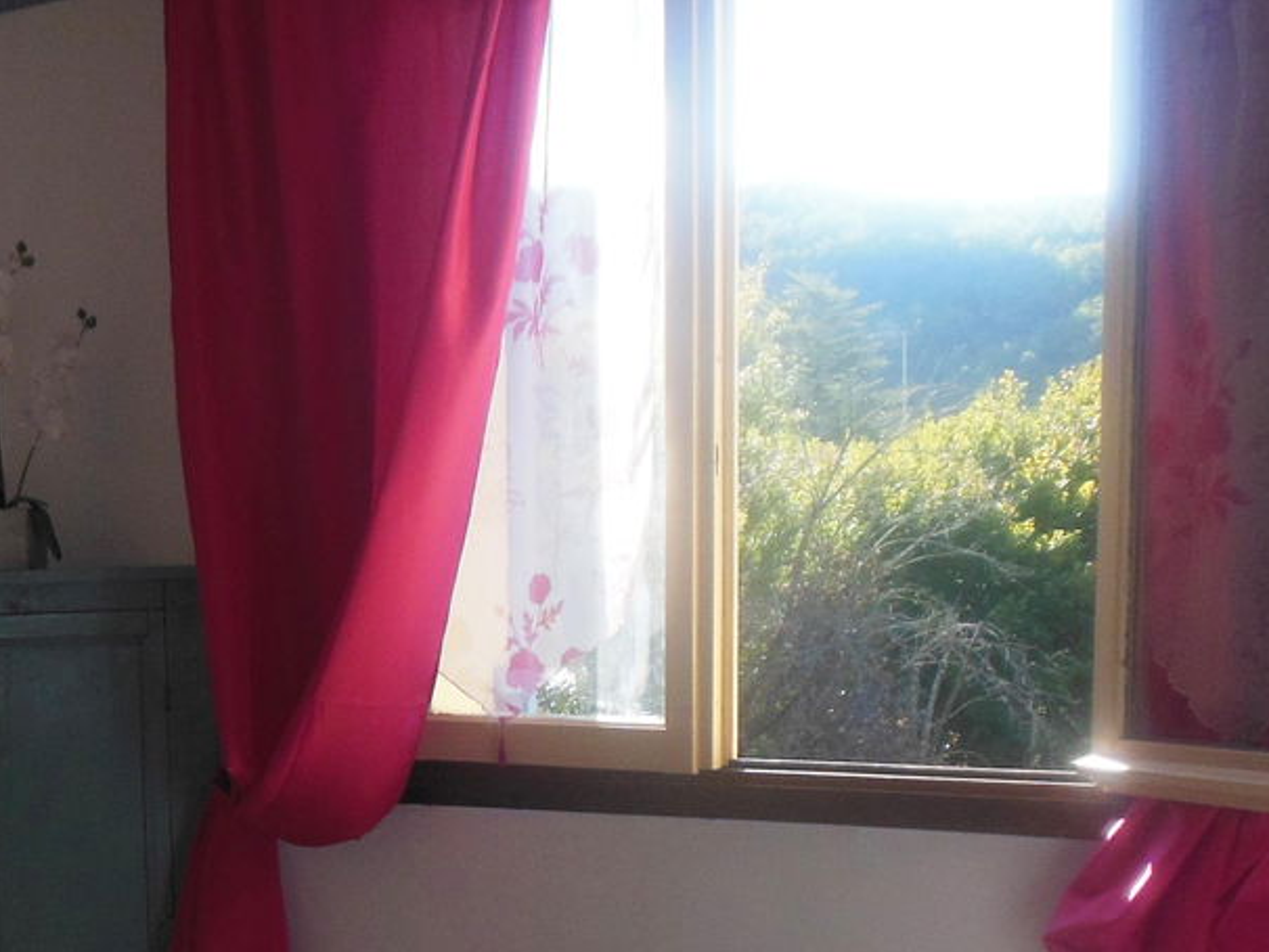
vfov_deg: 21.5
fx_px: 2420
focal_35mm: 66
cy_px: 952
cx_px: 230
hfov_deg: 28.7
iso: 125
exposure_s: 1/320
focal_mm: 4.5
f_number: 3.2
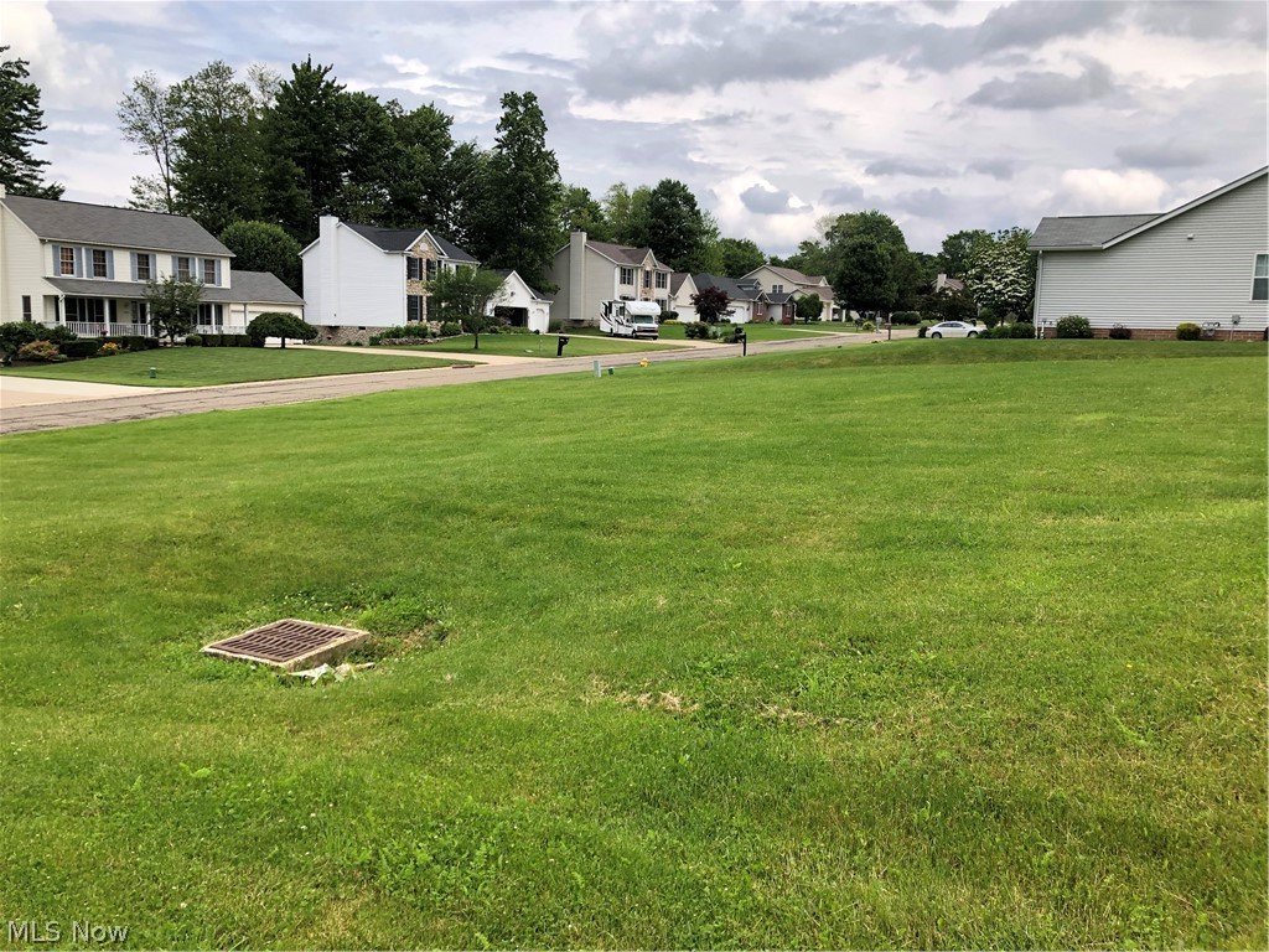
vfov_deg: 49.7
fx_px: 1026
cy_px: 476
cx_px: 634
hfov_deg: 63.4
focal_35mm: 28
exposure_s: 1/941
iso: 20
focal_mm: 3.99
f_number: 1.8
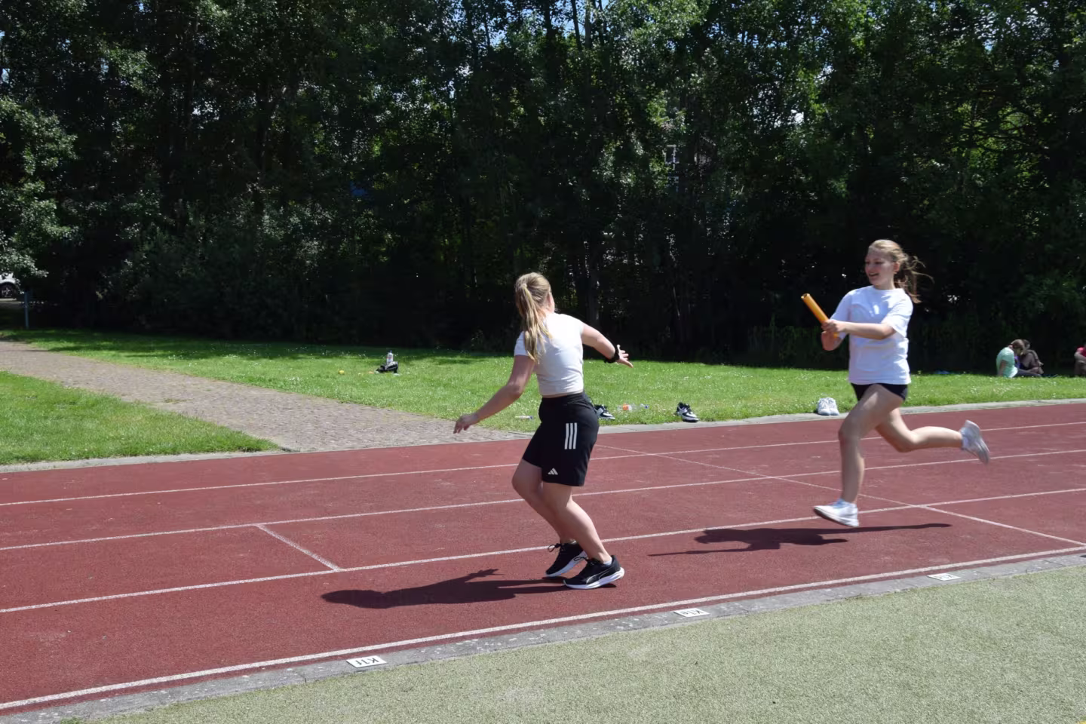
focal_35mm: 45
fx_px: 1357
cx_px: 543
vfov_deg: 29.9
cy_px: 362
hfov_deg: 43.6
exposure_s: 1/400
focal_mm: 30
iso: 200
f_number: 10
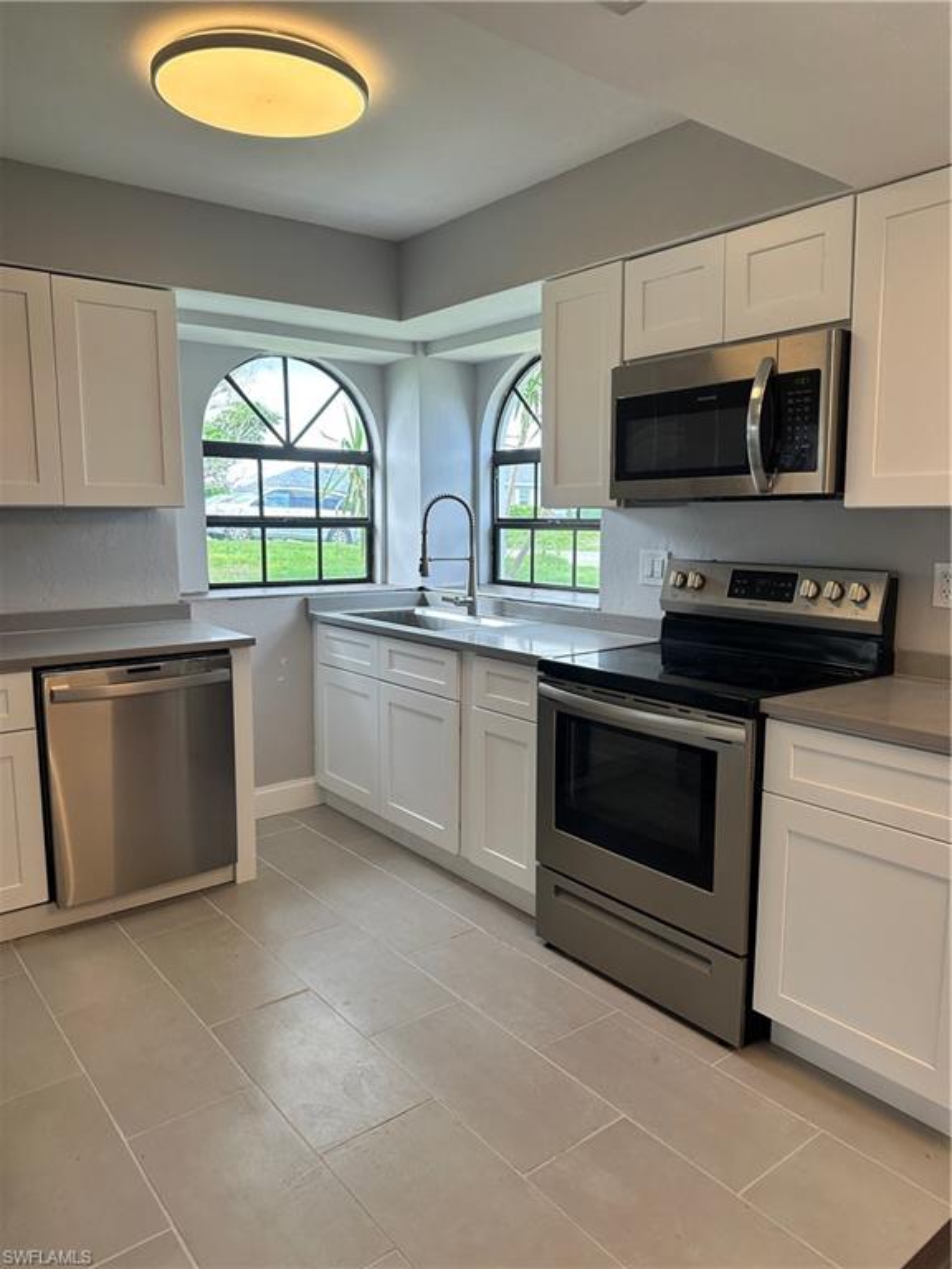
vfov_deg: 71.6
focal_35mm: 24
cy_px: 634
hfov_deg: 56.8
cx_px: 476
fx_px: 880
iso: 125
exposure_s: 1/118
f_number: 1.78
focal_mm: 6.86
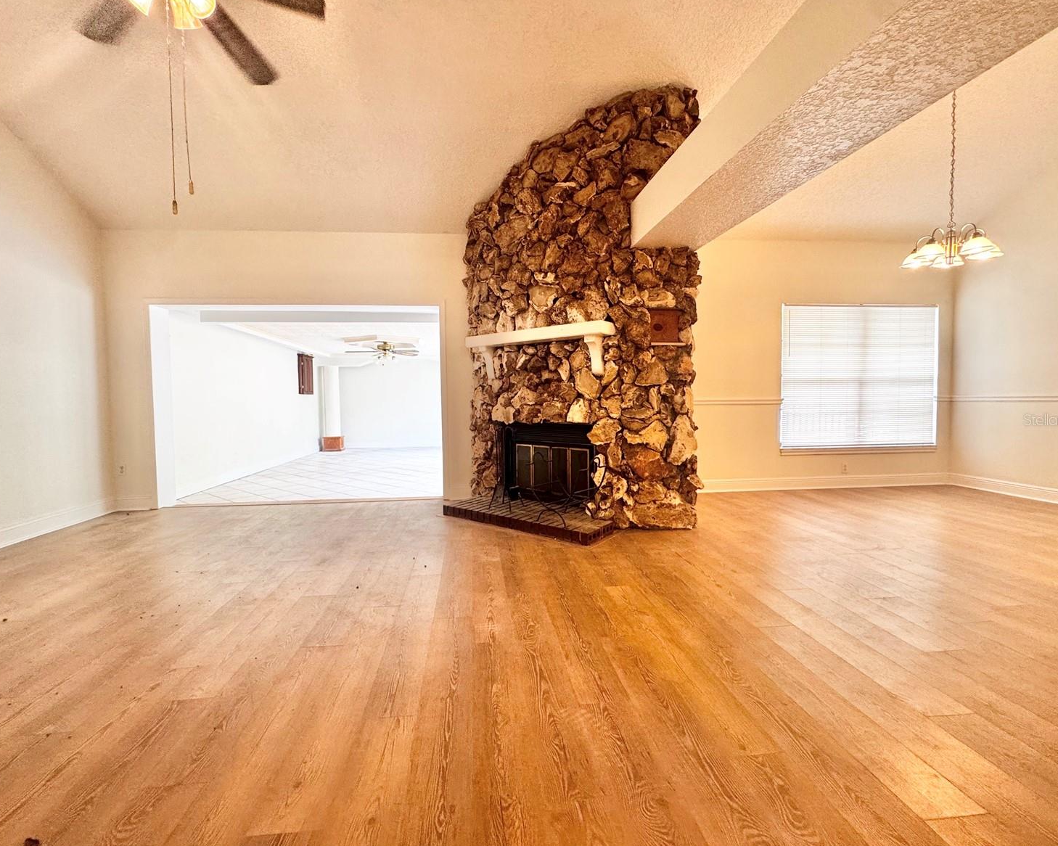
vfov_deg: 84.0
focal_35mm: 15
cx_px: 512
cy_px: 419
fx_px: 470
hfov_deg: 96.8
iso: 200
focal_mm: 2.22
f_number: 2.2
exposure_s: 1/120
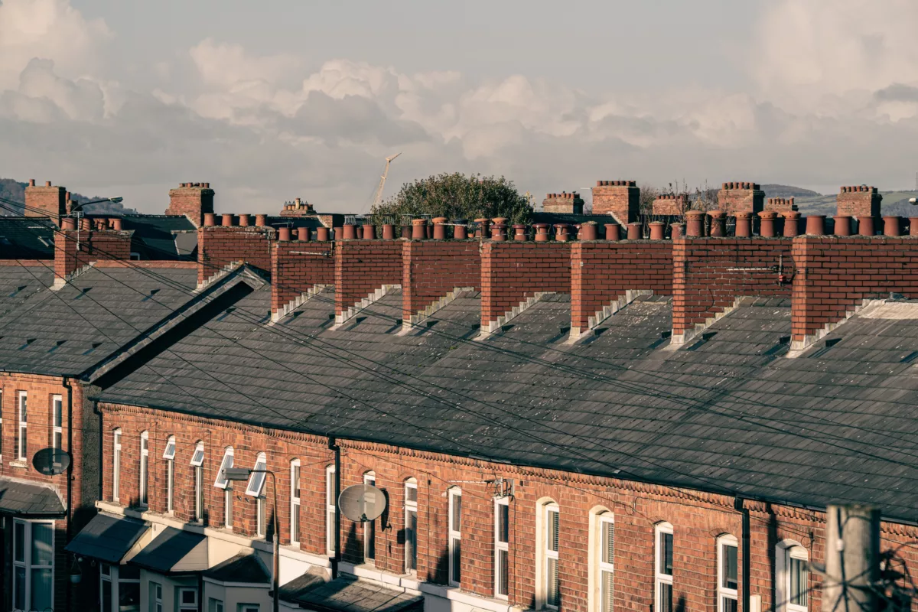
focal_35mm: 160
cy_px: 306
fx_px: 4080
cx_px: 459
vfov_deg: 8.6
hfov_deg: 12.8
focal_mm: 160
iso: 100
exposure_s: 1/160
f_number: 9
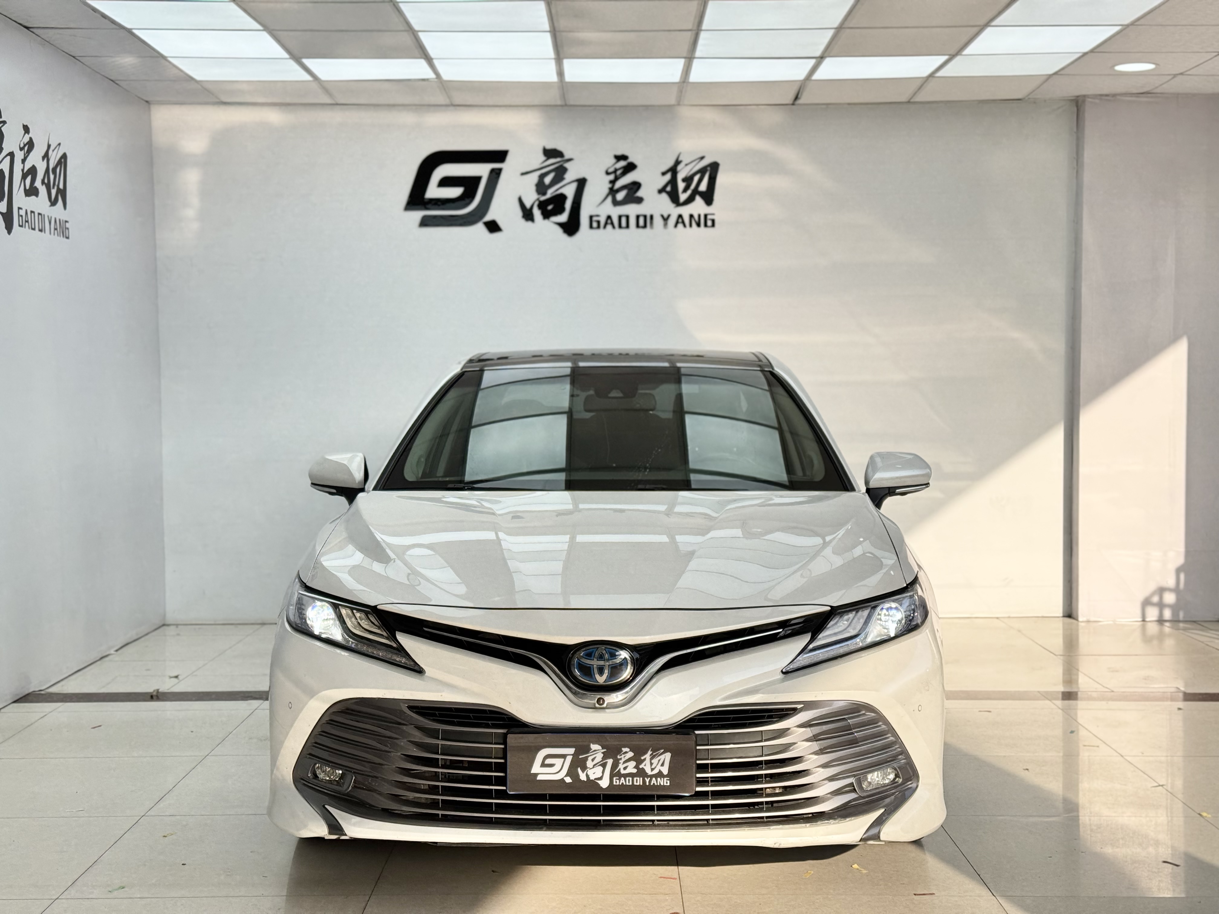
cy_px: 457
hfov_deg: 39.7
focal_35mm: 48
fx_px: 1690
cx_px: 610
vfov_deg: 30.3
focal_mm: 6.76
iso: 64
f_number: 1.78
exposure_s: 1/1560
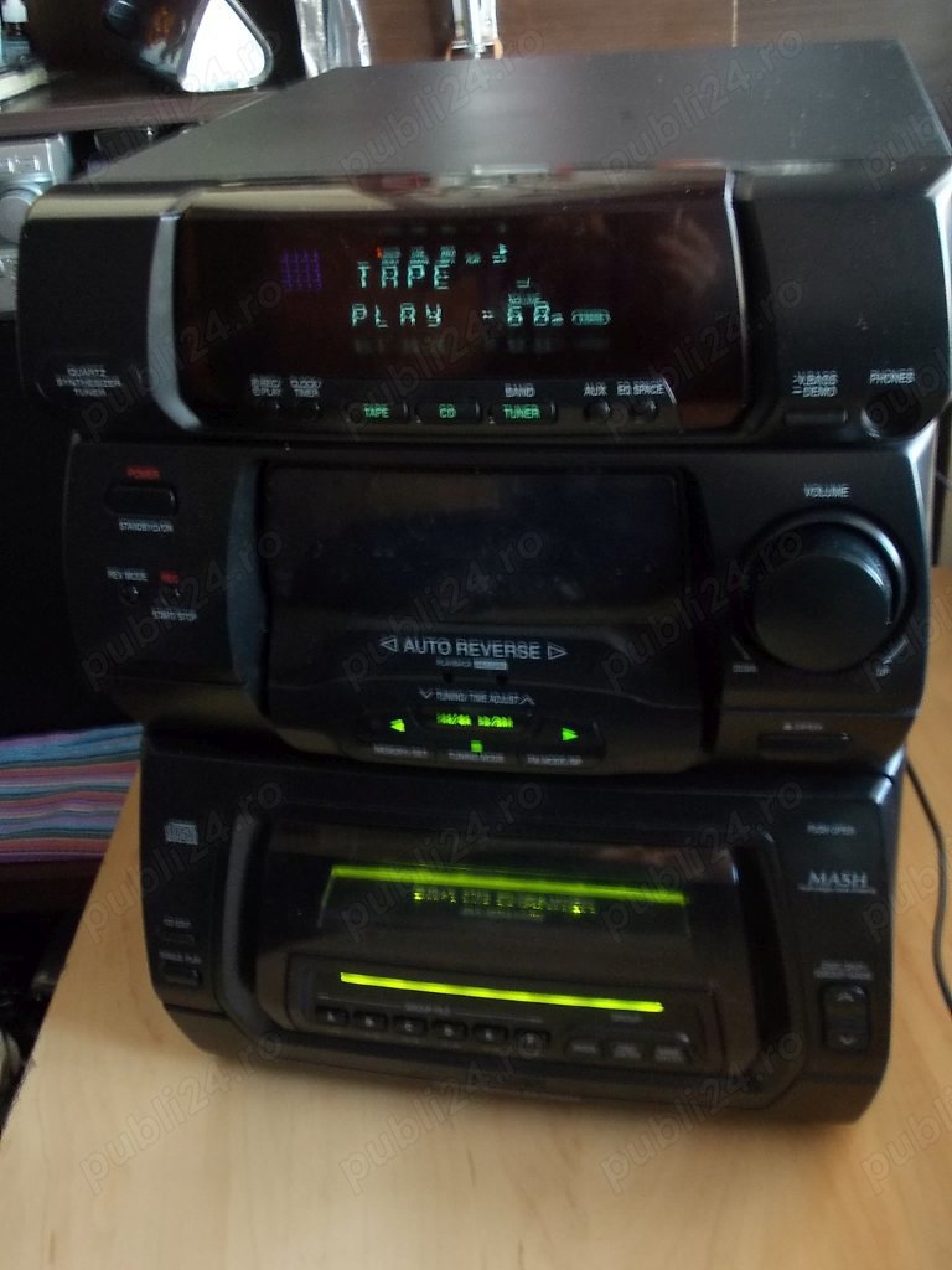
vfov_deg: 49.0
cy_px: 635
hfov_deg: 37.7
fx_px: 1393
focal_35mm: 38
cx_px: 476
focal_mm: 5.3
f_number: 3.1
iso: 200
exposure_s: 1/5
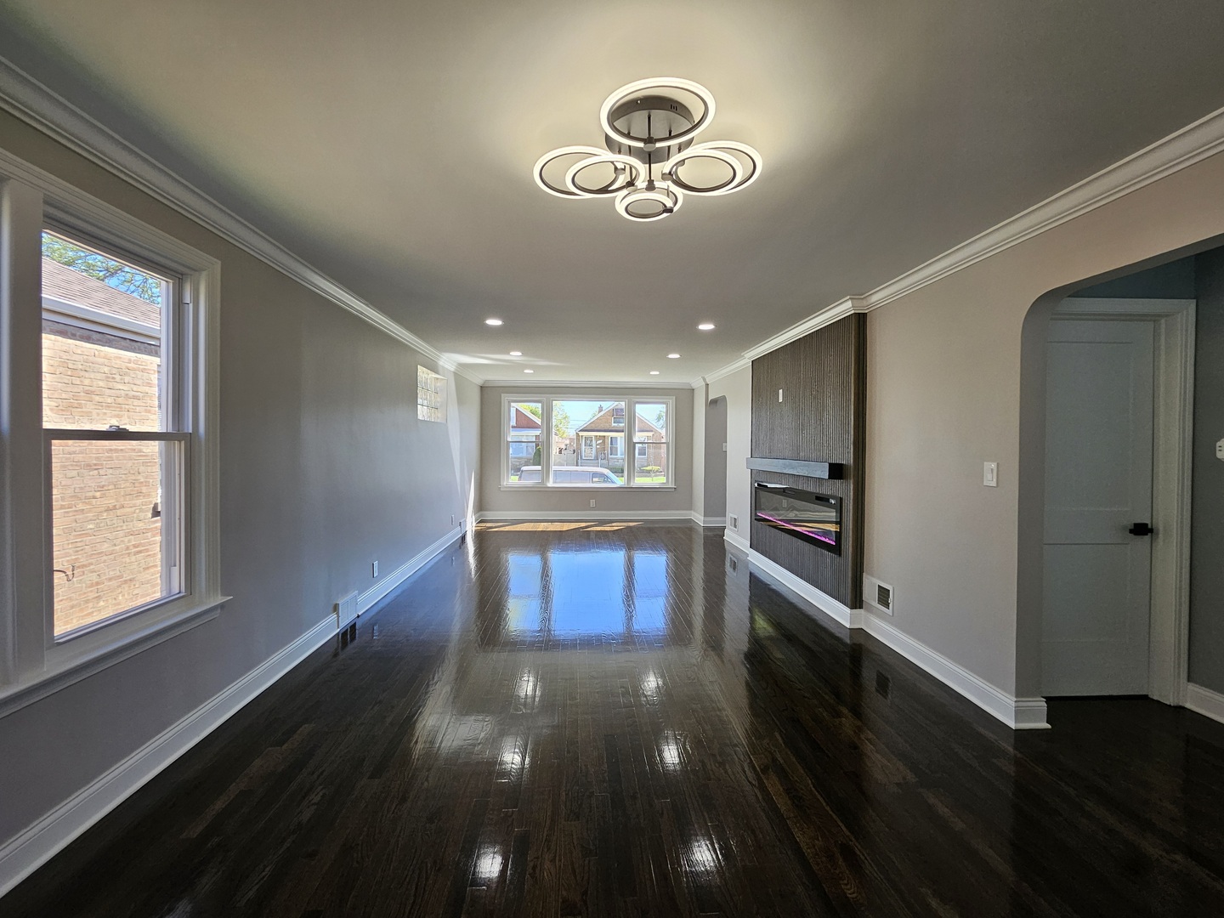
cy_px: 459
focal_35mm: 13
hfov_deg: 106.2
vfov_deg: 89.9
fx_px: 460
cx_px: 612
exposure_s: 1/120
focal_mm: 1.74
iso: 40
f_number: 2.2
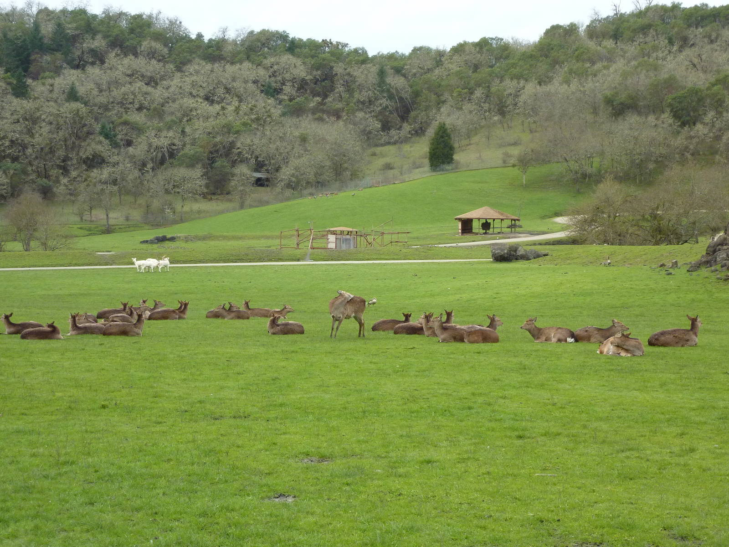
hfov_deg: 30.7
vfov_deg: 23.3
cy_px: 274
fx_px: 1327
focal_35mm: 63
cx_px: 364
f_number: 4
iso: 250
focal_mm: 10.3
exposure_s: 1/500
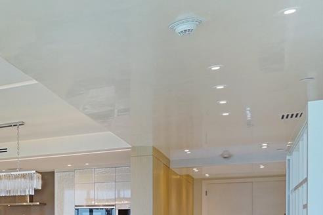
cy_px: 224
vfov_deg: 24.6
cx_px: -200
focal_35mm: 52
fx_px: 467
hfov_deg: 25.1
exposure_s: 1/160
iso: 400
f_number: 5.6
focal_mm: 16
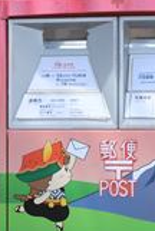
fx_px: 627
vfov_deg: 20.9
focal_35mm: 98
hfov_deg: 14.1
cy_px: 98
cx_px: 56
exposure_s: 1/800
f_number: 14
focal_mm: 21
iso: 6400
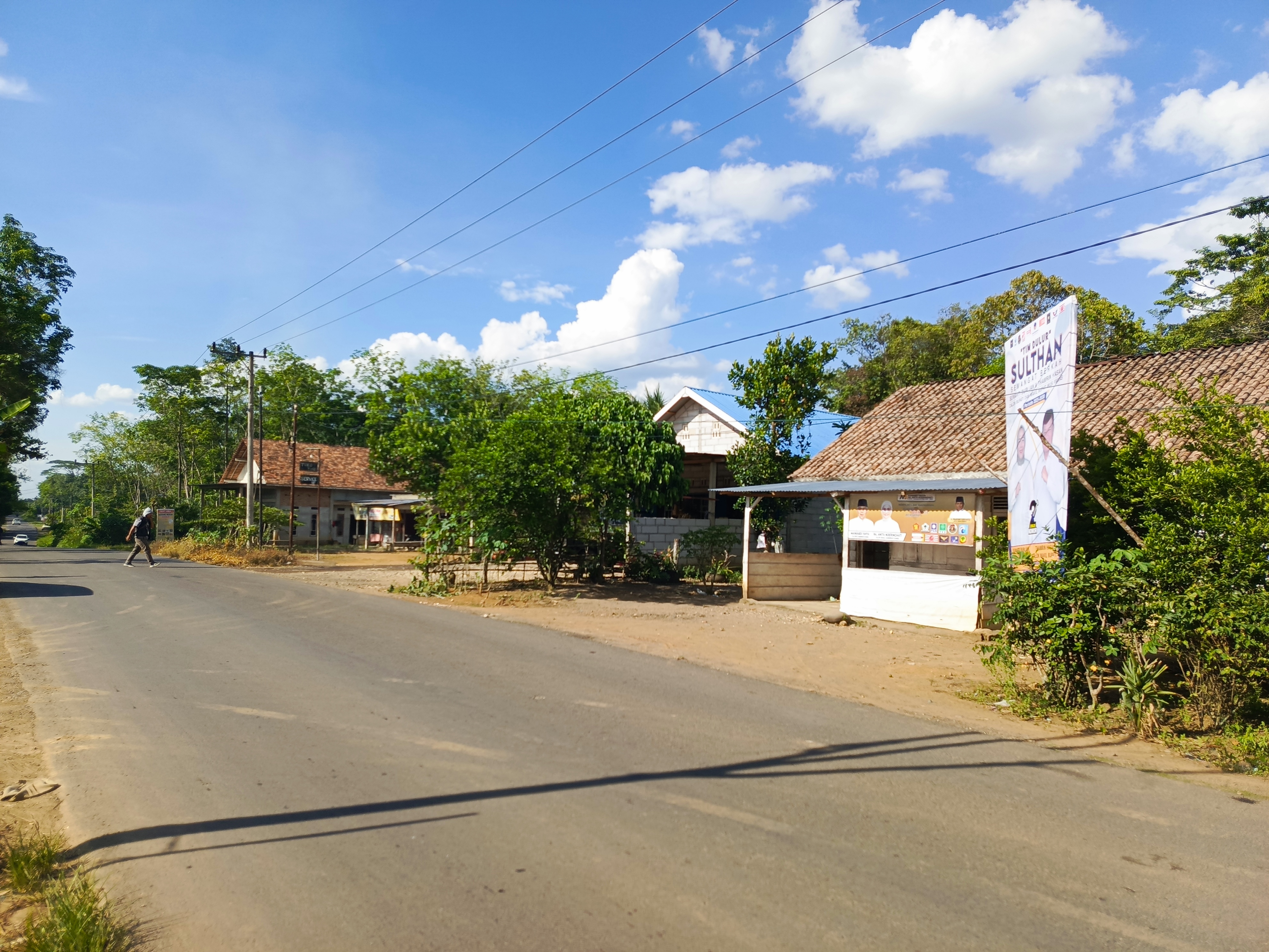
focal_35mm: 23
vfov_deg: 58.9
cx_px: 634
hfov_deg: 73.9
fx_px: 843
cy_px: 476
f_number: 1.75
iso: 50
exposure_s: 1/276
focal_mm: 5.25
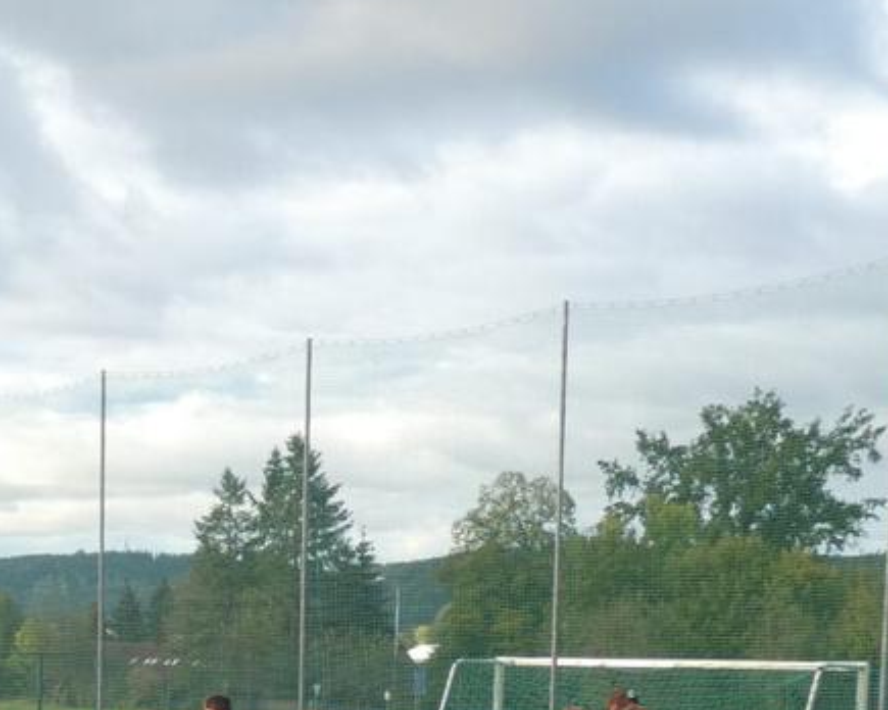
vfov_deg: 17.9
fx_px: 2129
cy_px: 875
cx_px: 86
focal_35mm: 81
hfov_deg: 23.0
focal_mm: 4.8
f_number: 3.2
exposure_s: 1/200
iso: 80
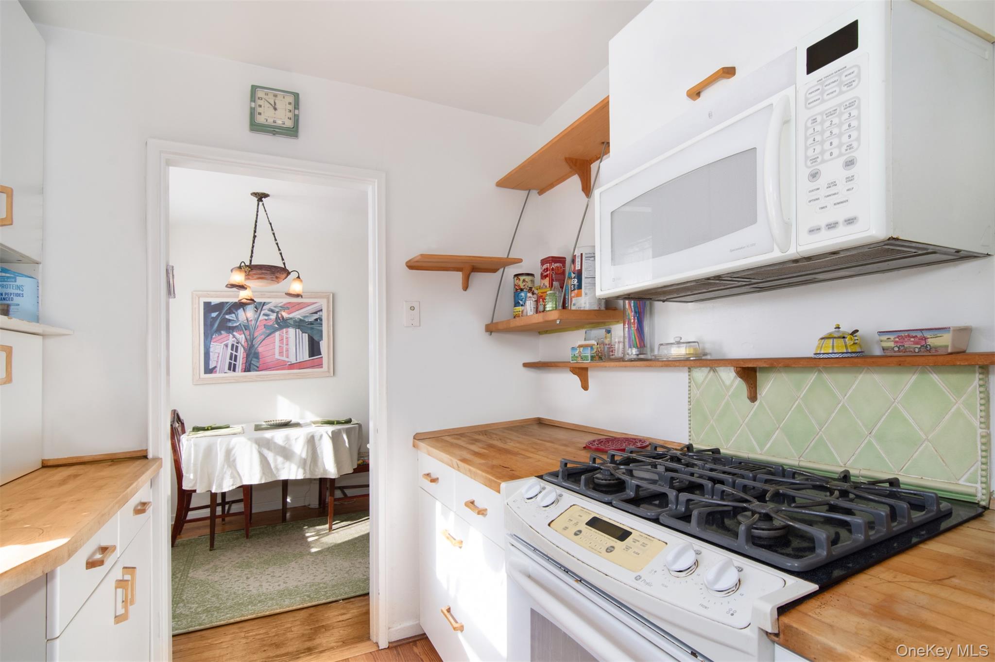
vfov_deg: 72.0
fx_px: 456
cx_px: 498
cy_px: 331
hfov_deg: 95.0
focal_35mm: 16
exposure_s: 1/80
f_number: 11
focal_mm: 11
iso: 640
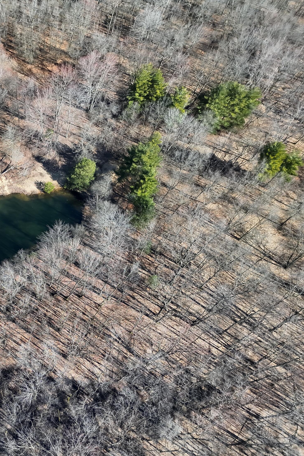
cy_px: 232
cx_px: 8
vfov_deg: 55.8
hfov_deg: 35.6
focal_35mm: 34
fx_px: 431
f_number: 1.7
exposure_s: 1/1600
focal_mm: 6.72
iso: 140
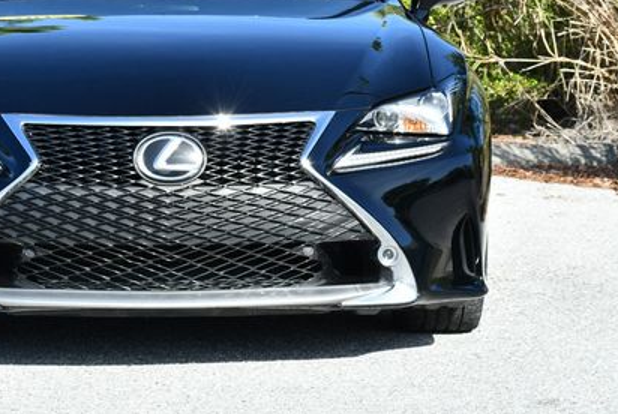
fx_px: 2561
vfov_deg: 9.2
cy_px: 96
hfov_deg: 13.7
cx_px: 153
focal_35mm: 149
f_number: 8
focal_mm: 48
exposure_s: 1/250
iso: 200
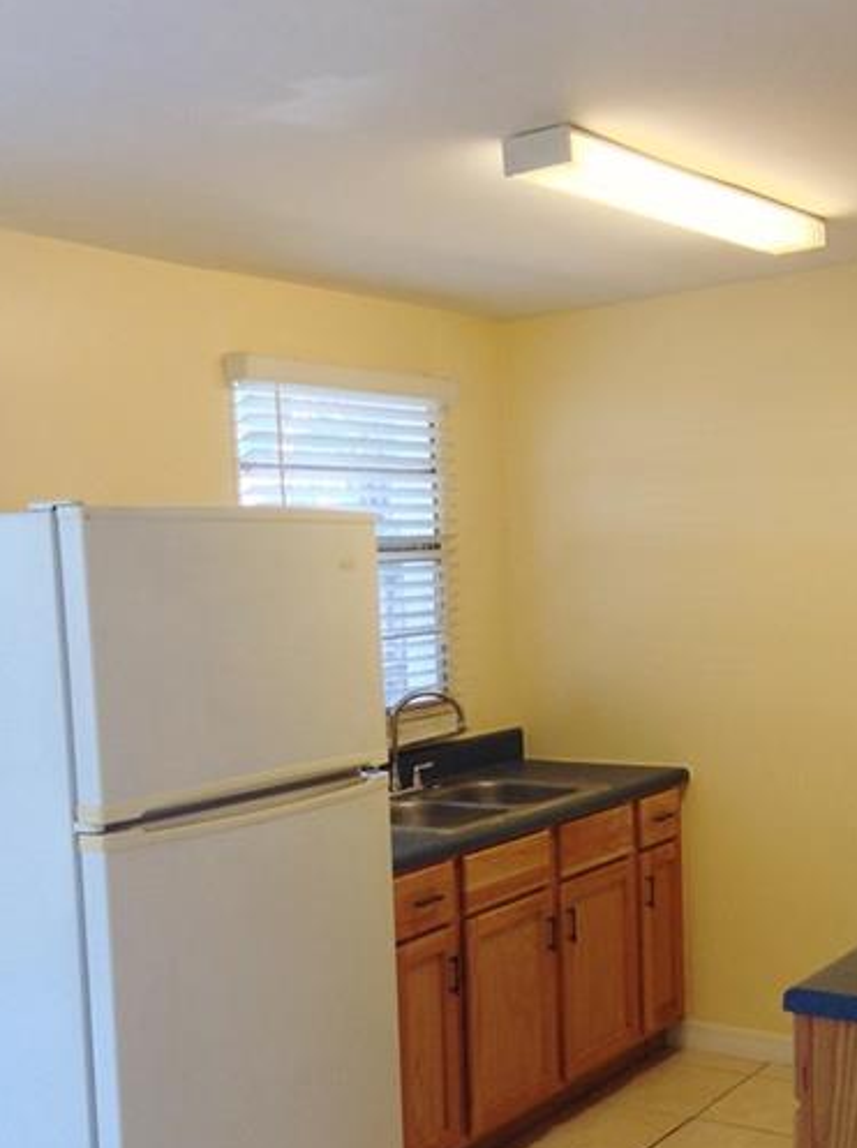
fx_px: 1689
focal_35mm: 51
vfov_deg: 37.2
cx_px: 567
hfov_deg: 28.3
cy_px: 753
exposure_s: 1/50
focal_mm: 3.3
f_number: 2.4
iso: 40
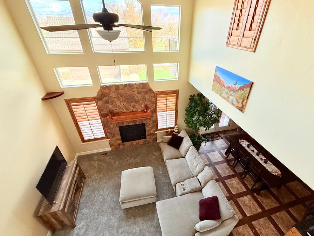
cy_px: 120
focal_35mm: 16
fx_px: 145
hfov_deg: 94.2
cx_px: 172
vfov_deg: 78.1
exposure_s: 1/106
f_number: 2.2
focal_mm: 2.22
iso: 40
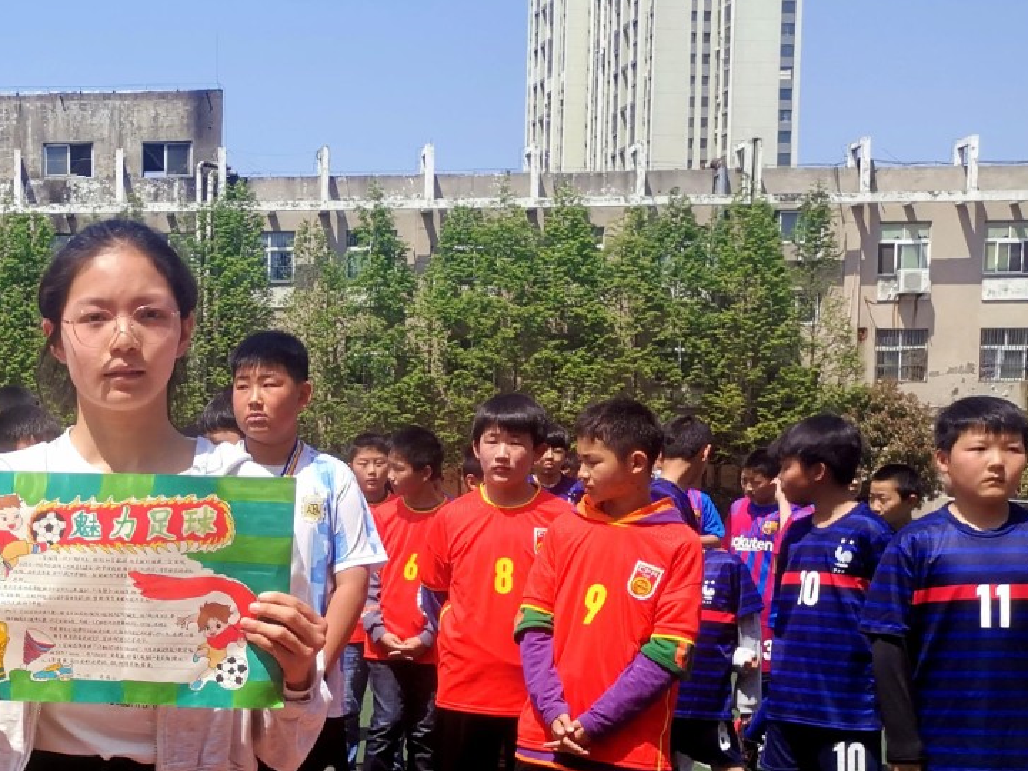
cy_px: 634
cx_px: -3
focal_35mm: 60
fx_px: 1782
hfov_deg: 30.0
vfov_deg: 24.0
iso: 50
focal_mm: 4.75
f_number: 1.8
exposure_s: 1/3268
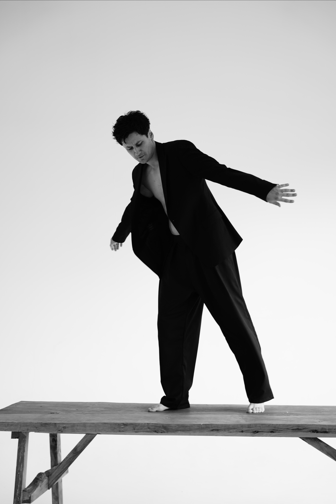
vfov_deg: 35.5
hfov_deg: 24.1
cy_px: 252
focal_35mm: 56
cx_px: 168
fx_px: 788
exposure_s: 1/200
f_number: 3.2
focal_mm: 56.3
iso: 250
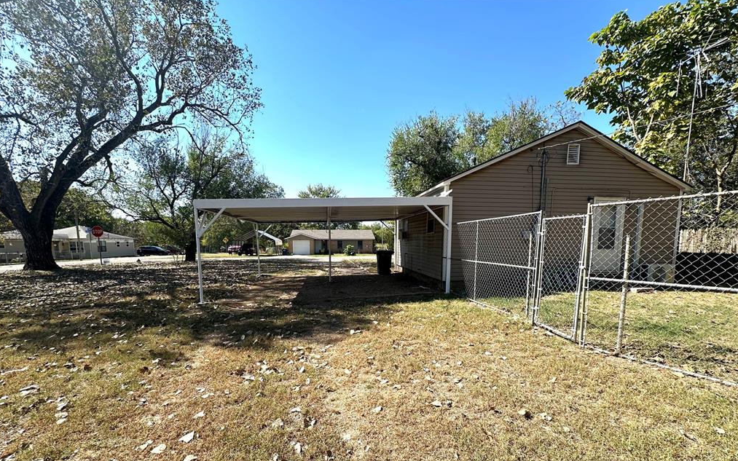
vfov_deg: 74.0
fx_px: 302
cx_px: 366
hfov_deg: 101.5
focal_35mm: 15
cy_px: 276
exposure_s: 1/924
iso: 40
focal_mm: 2.22
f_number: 2.2
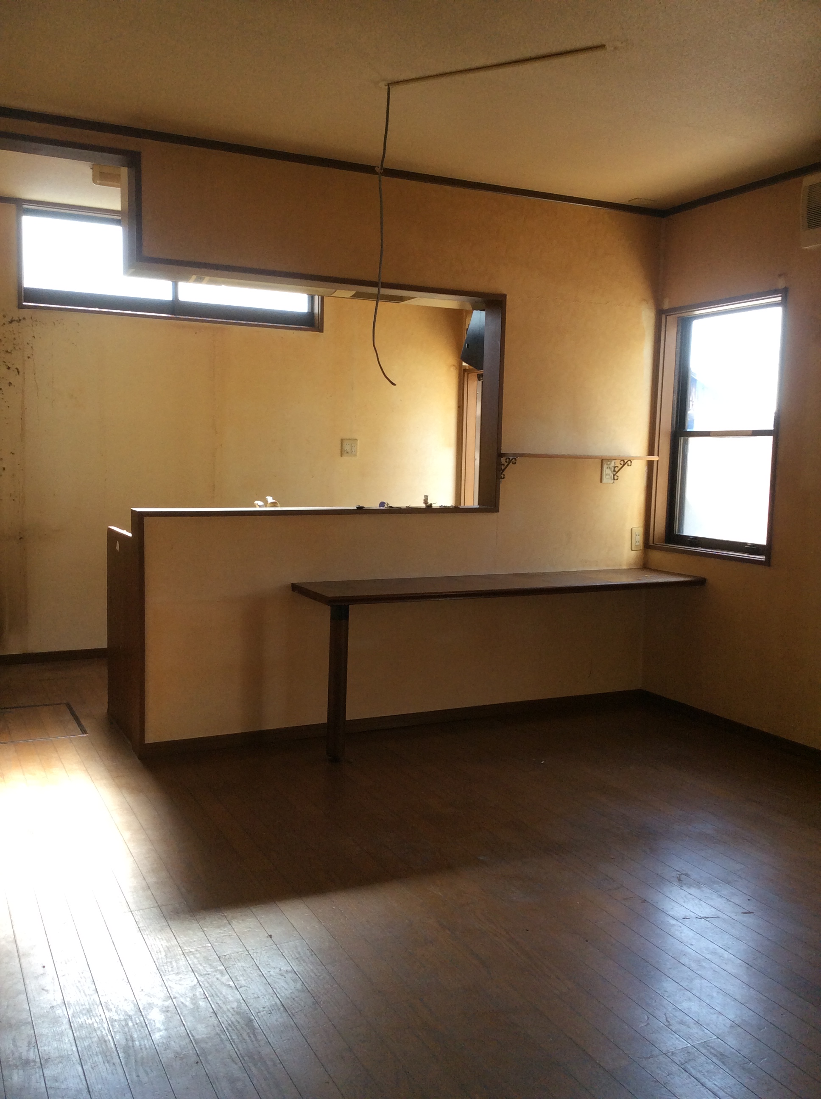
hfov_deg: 44.1
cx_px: 410
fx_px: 1015
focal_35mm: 32
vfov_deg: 56.9
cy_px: 550
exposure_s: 1/120
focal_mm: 3.3
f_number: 2.4
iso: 64
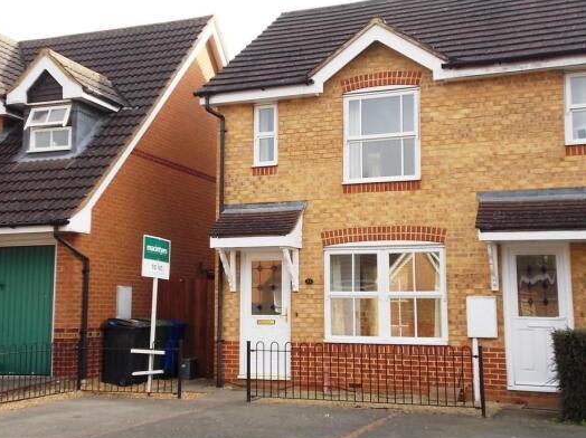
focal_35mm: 49
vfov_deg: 29.6
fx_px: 829
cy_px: 205
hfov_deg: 38.9
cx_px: 264
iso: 80
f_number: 4.2
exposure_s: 1/160
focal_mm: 7.9
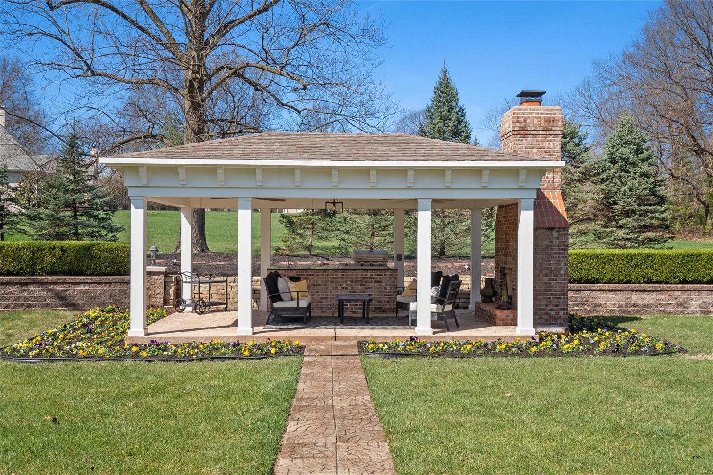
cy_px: 238
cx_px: 356
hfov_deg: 53.1
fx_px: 713
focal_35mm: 36
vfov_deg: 36.9
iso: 400
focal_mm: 18
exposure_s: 1/320
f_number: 8
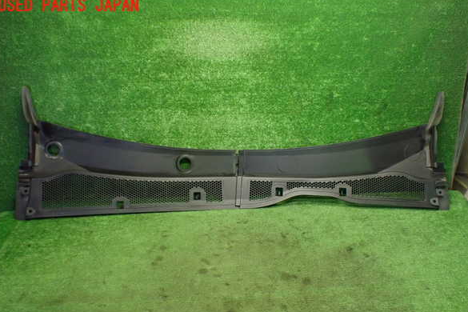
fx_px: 416
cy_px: 176
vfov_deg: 41.0
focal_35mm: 32
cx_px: 234
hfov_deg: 58.7
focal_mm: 5.4
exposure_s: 1/125
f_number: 2.3
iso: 800
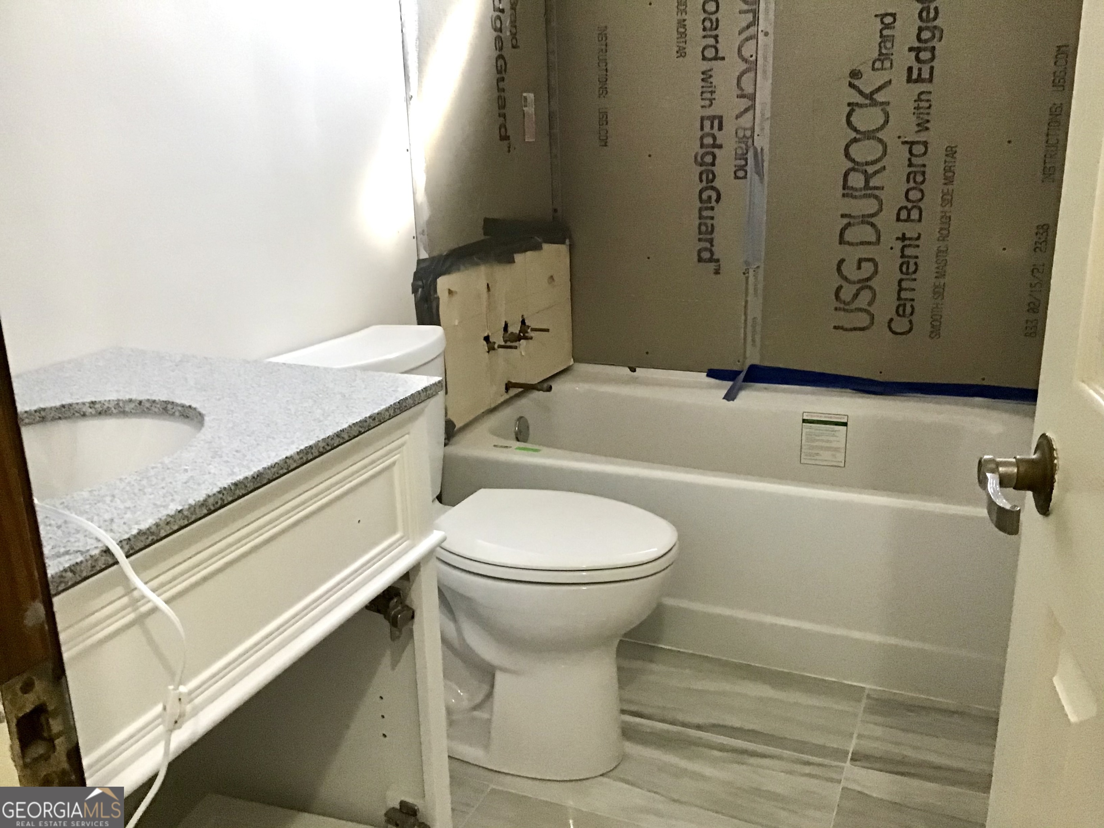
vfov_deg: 45.4
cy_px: 414
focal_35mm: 31
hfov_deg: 58.4
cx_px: 552
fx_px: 989
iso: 200
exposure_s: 1/17
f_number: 2.4
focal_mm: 3.3
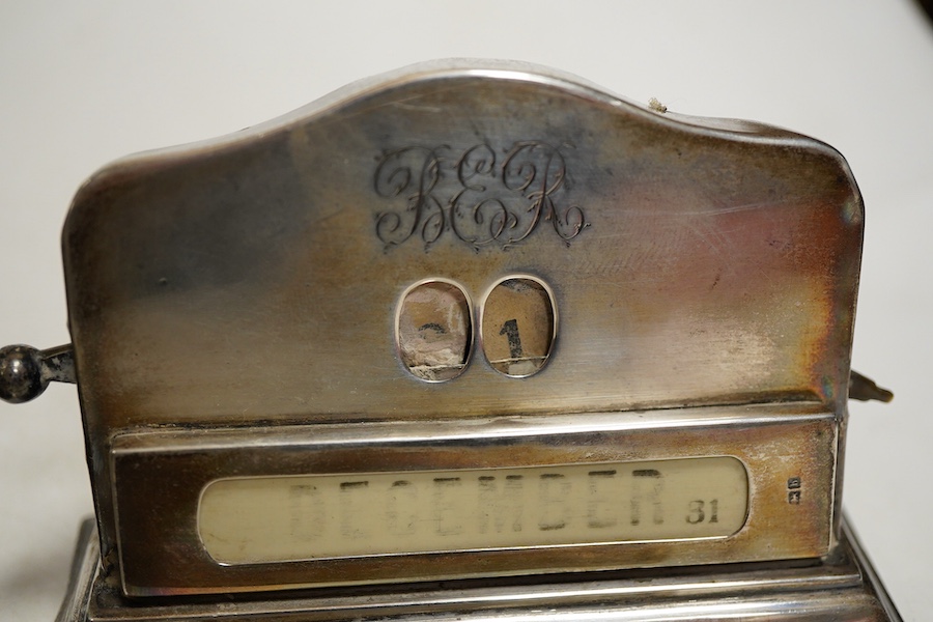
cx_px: 466
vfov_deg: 29.9
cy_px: 311
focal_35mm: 45
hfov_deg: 43.6
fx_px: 1166
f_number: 3.5
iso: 1250
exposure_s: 1/125
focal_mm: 30
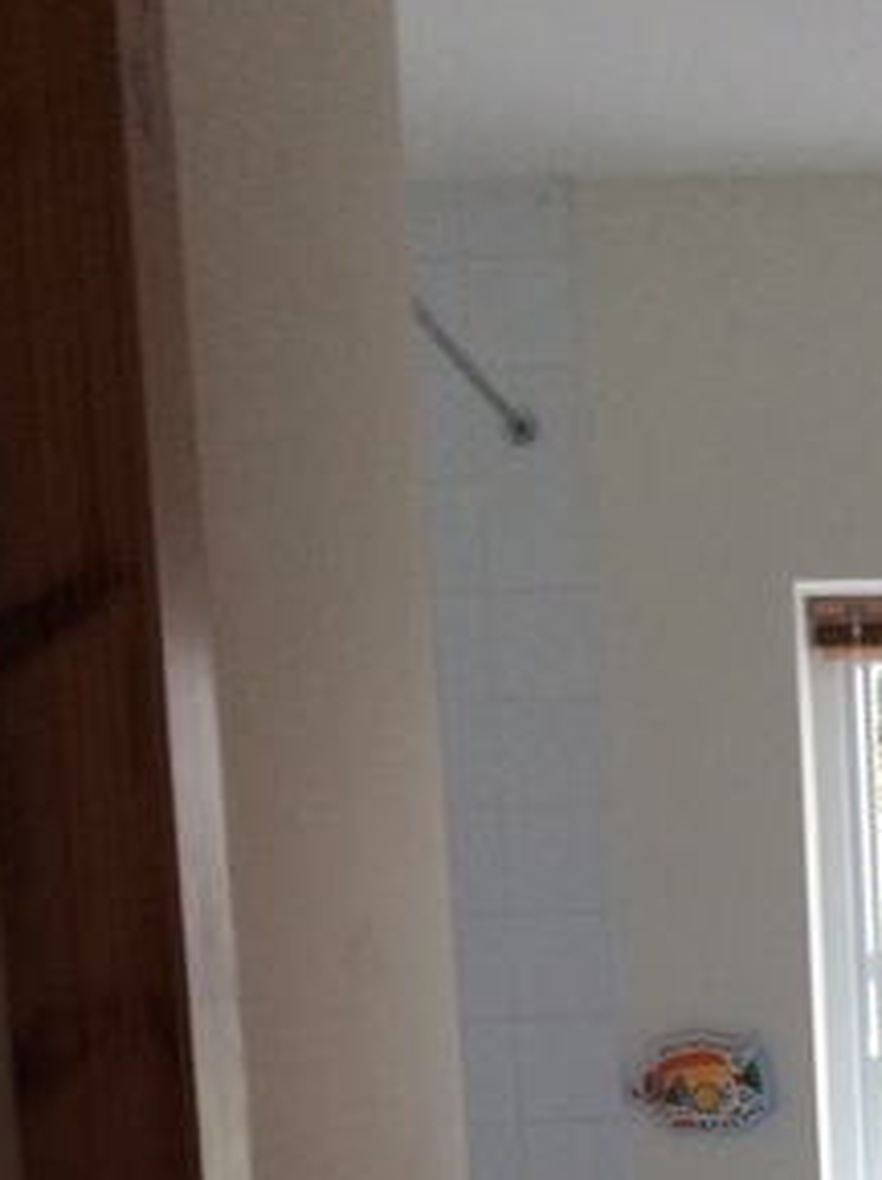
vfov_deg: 21.6
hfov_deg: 16.5
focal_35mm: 85
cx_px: 1119
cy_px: 1356
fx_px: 2894
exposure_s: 1/24
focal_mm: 3.3
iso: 64
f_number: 2.4
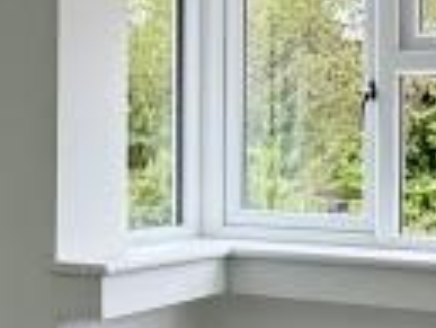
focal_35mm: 111
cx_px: 159
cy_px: 91
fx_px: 1399
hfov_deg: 17.7
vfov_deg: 13.3
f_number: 2.2
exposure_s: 1/159
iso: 40
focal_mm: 2.22
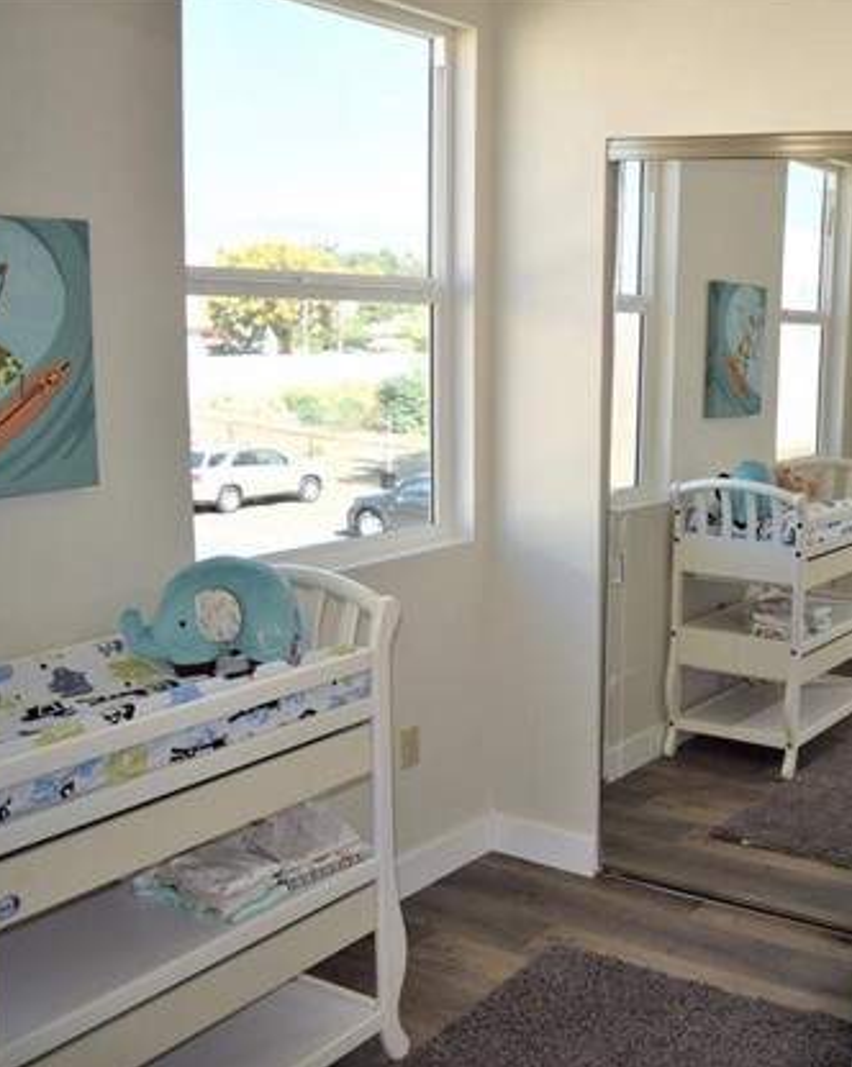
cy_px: 534
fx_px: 1231
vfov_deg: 46.9
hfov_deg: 35.6
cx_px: 790
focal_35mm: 39
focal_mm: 18
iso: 100
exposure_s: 1/200
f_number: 3.5
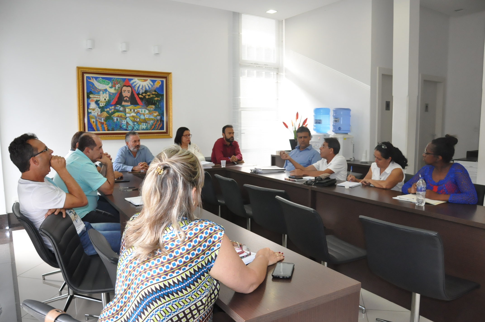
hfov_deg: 67.4
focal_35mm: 27
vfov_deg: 47.8
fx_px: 363
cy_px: 161
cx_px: 242
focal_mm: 18
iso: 2000
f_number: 5
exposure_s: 1/100
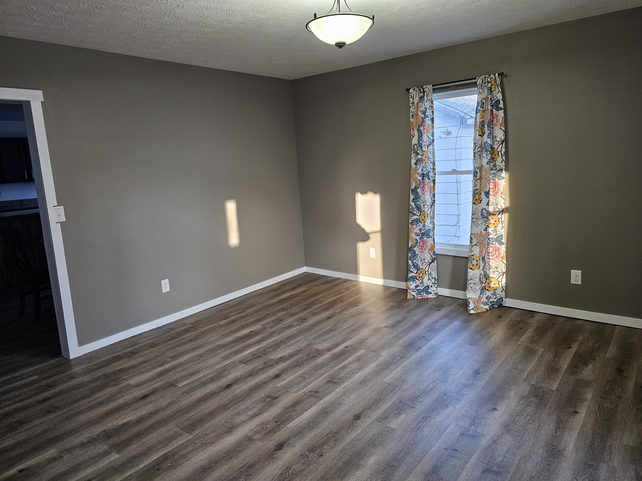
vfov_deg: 58.9
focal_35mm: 23
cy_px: 240
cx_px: 321
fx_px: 427
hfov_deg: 73.9
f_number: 1.7
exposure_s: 1/120
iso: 320
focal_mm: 6.3
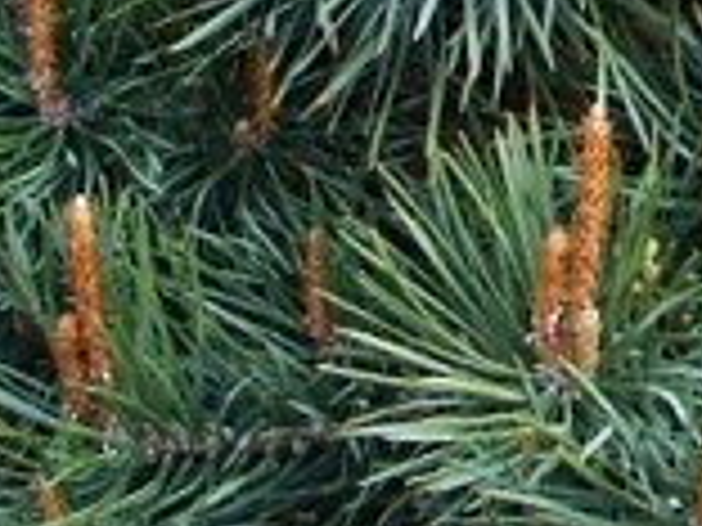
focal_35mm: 179
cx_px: 1256
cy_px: -126
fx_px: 3630
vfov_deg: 8.2
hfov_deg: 10.4
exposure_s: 1/90
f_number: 3
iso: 64
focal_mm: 7.18
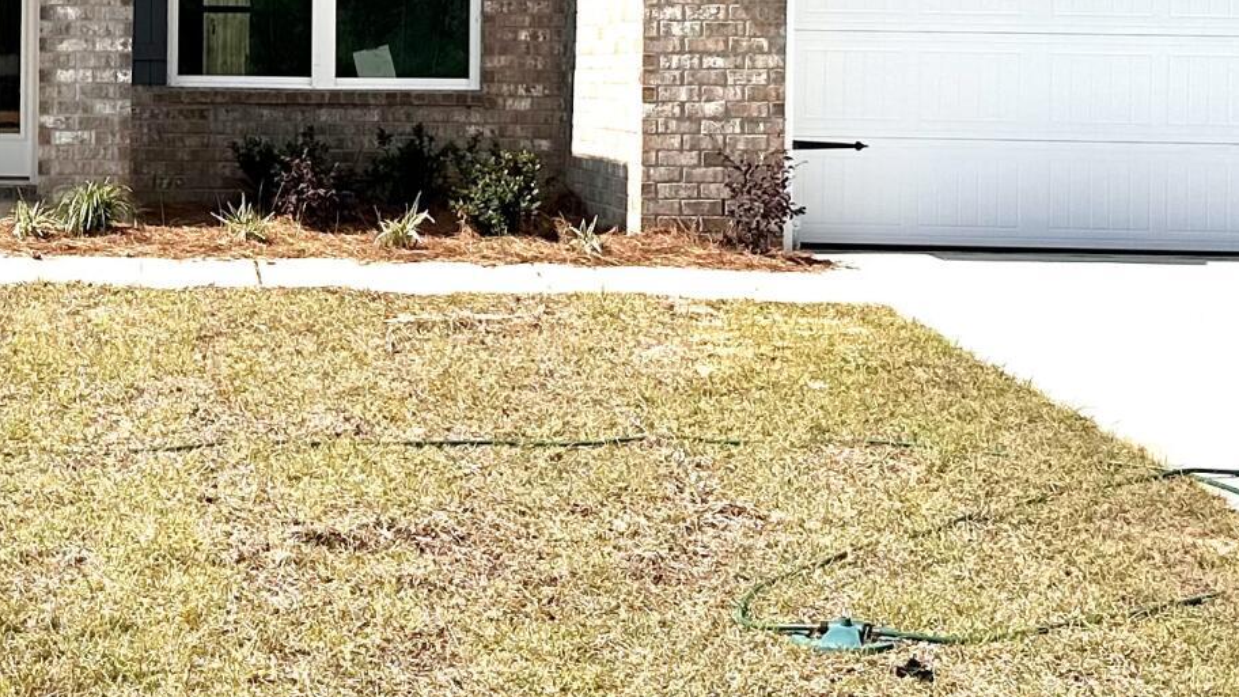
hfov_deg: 23.9
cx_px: 76
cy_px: 113
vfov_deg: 14.0
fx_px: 2825
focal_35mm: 86
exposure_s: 1/5525
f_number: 1.78
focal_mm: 6.86
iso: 80
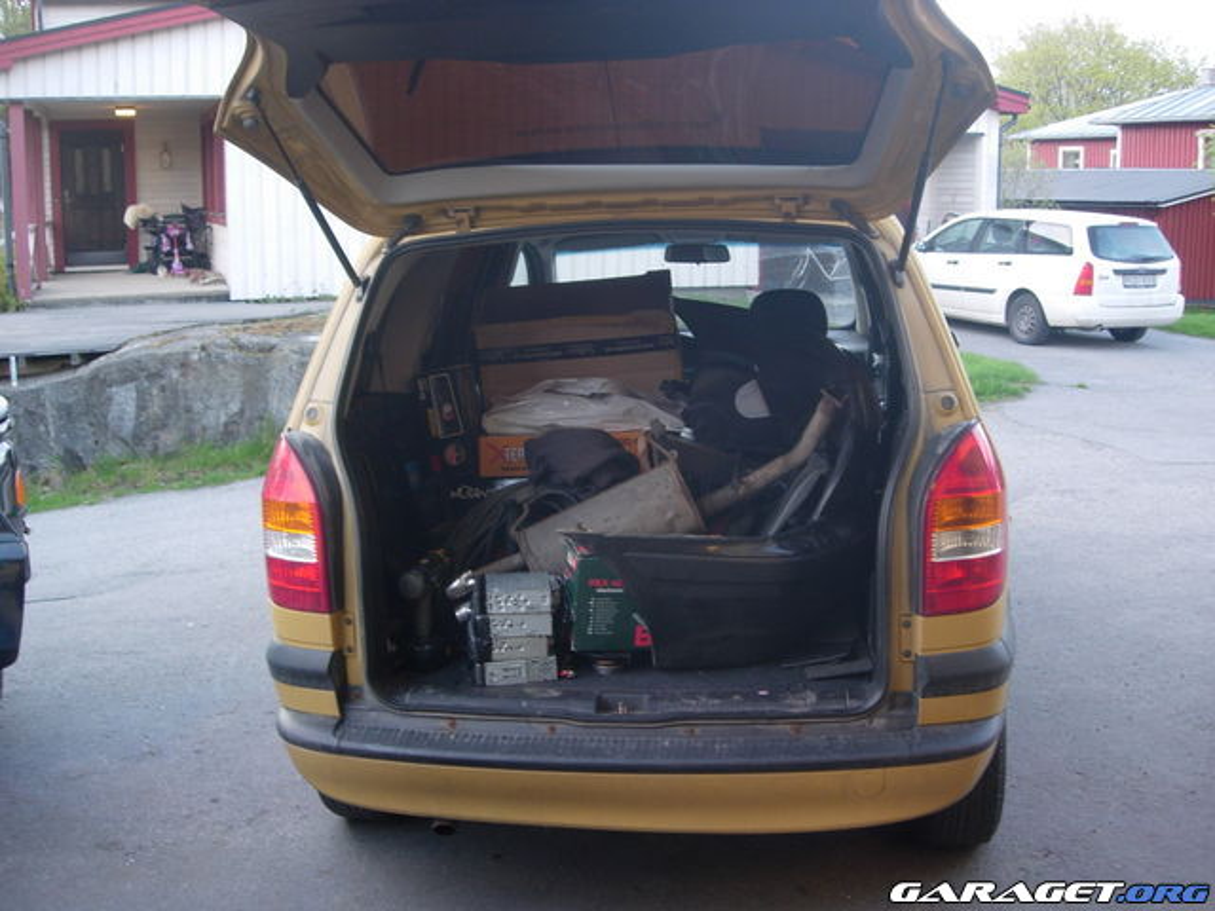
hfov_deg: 49.0
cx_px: 608
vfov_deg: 37.7
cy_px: 456
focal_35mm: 38
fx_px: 1334
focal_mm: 7.8
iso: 79
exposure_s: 1/18.4
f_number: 2.8
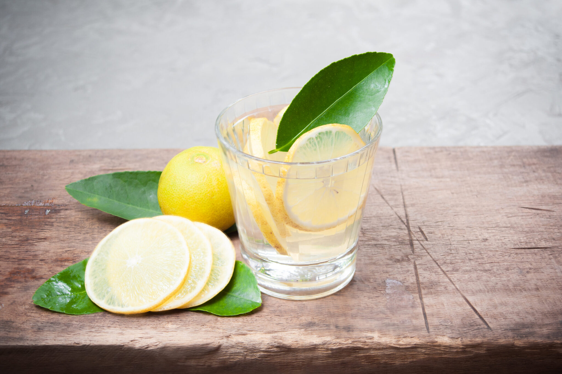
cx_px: 281
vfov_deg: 19.4
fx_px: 1092
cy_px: 187
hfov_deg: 28.9
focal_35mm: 70
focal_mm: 70
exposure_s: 1/100
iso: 400
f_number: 7.1
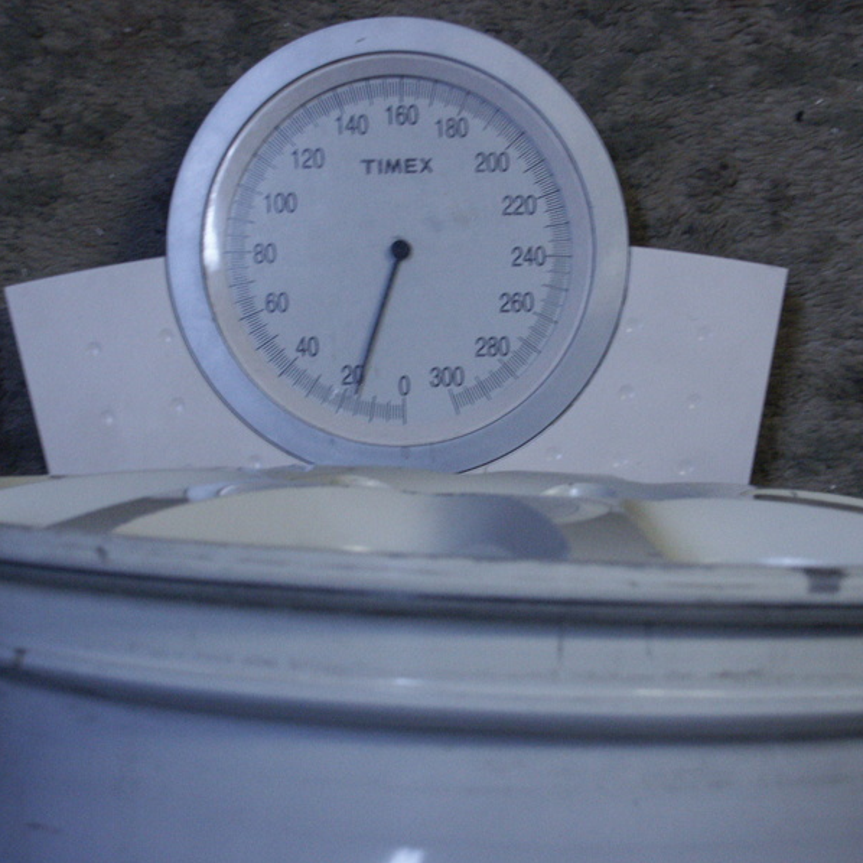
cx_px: 470
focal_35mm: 84
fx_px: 2369
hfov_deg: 20.6
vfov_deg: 20.6
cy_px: 432
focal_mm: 17.64
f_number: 3.5
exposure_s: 1/10
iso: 200
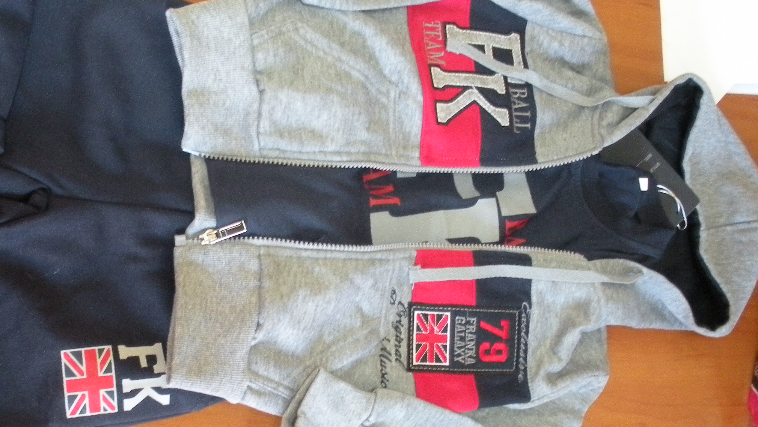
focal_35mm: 55
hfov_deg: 37.3
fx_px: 1106
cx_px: 230
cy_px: 267
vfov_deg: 21.8
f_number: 3.5
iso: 400
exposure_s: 1/12
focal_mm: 6.3
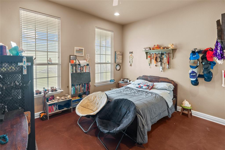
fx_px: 100
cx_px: 112
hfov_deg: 96.7
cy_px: 75
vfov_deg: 73.8
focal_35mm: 16
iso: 100
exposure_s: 4
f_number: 7.1
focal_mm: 16
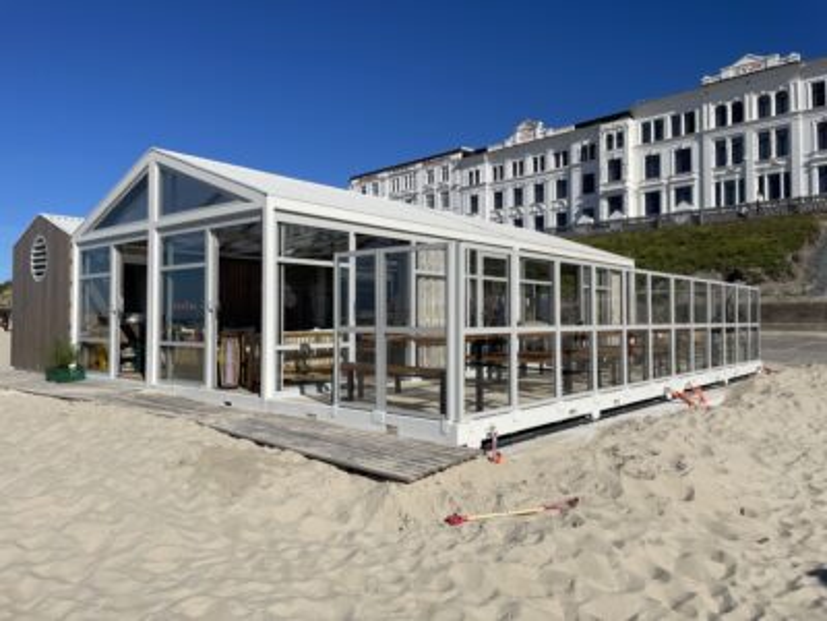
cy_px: 310
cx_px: 414
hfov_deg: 67.3
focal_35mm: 26
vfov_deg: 53.1
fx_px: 621
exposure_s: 1/6897
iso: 32
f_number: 1.6
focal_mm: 4.2
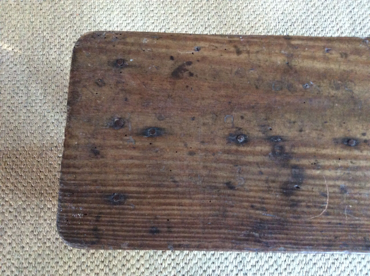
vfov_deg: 44.1
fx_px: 342
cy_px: 138
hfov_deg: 56.9
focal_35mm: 32
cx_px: 185
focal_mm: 3.3
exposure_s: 1/25
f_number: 2.4
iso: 250
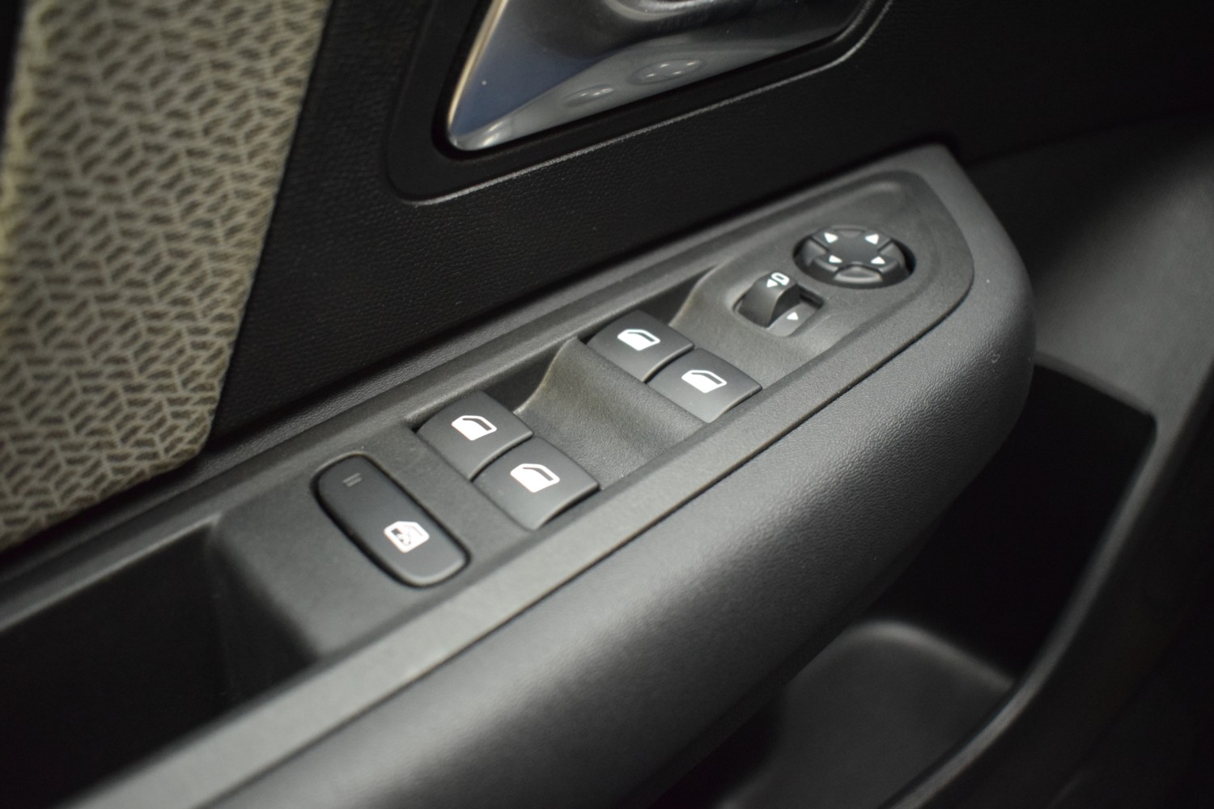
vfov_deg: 41.7
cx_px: 607
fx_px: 1062
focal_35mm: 32
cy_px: 404
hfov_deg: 59.5
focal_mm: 21
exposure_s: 1/40
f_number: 3.8
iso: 3200
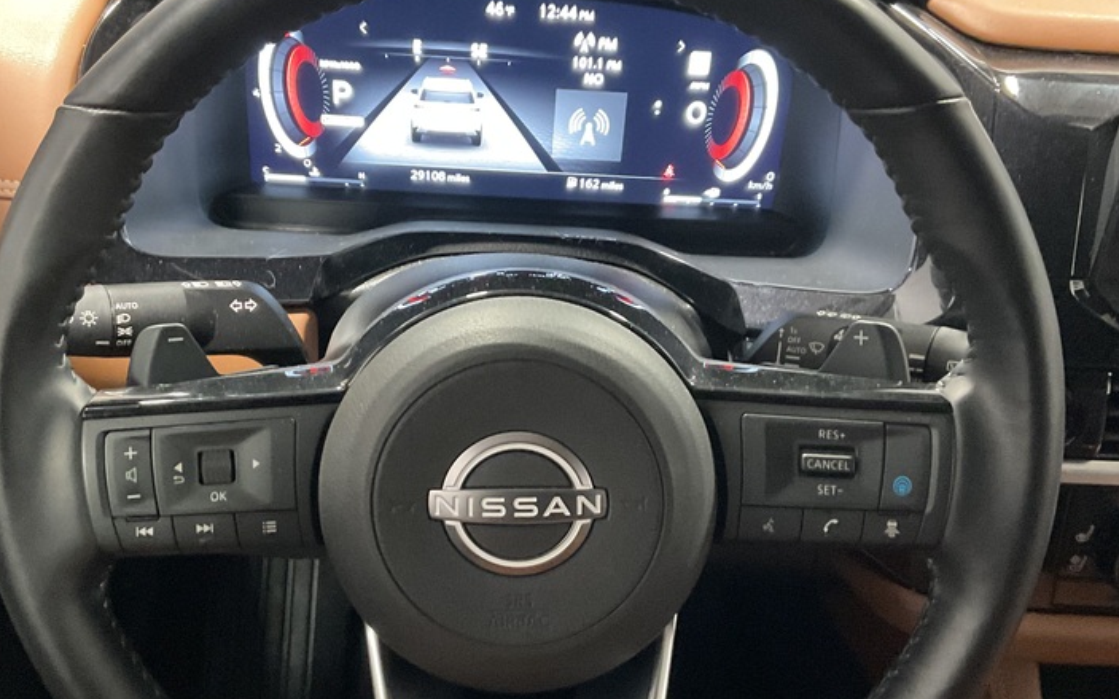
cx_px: 533
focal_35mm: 42
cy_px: 396
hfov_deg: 47.2
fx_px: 1281
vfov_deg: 30.5
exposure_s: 1/25
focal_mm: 3
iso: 400
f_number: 1.8
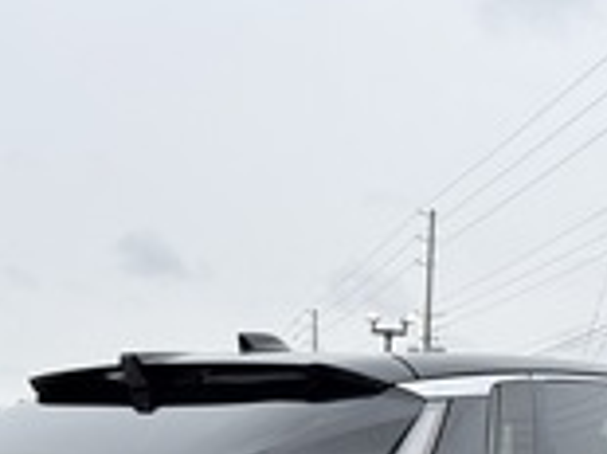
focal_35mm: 65
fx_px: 1139
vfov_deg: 20.4
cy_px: 605
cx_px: 313
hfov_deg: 29.8
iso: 80
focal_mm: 6.76
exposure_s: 1/840
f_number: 1.78
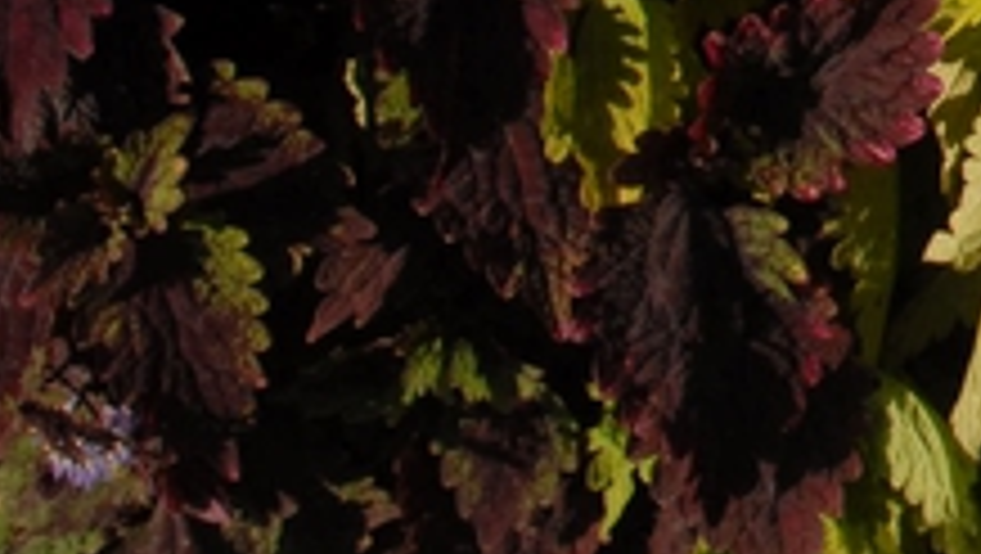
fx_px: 5388
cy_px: -417
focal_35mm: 207
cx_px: 1912
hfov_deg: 9.7
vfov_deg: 5.8
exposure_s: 1/350
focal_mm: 28
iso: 400
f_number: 10
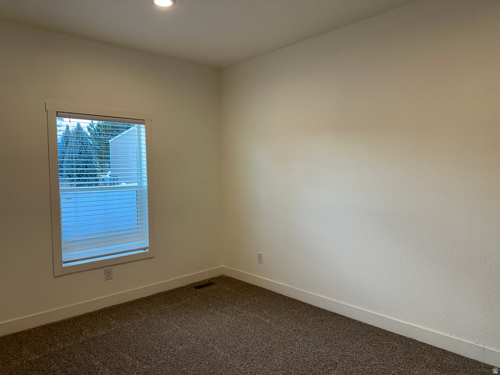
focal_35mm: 24
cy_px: 188
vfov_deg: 56.8
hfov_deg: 71.6
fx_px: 347
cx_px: 250
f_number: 1.78
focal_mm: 6.86
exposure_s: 1/120
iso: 80
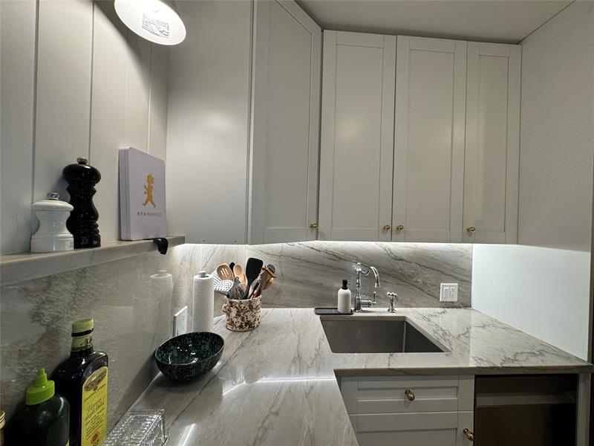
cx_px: 297
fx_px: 240
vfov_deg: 85.7
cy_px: 223
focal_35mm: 14
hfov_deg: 102.1
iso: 125
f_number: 2.2
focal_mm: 2.22
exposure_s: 1/120
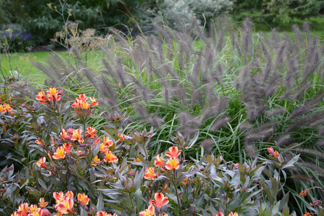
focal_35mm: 72
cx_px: 162
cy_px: 108
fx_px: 648
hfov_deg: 28.1
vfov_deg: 18.9
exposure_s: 1/125
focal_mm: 48
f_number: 5.6
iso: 280
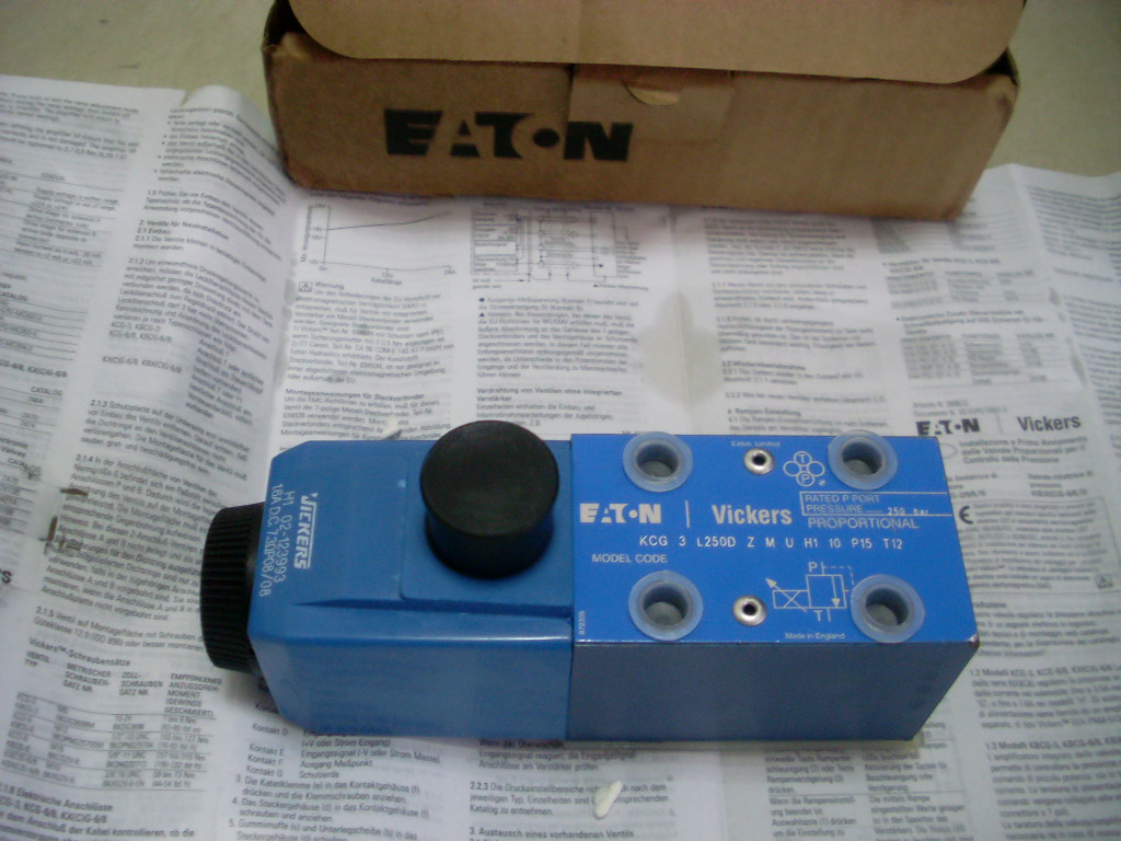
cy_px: 420
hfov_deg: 49.0
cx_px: 560
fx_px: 1231
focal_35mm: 38
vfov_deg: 37.7
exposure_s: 1/15
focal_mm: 6.3
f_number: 3
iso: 200
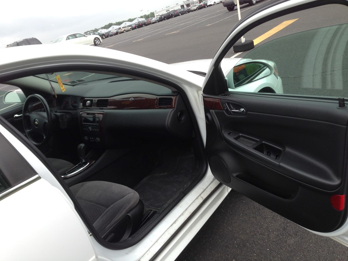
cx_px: 174
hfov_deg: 55.4
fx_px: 332
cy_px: 130
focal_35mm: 33
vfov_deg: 42.9
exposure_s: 1/261
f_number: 2.4
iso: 50
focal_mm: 4.12
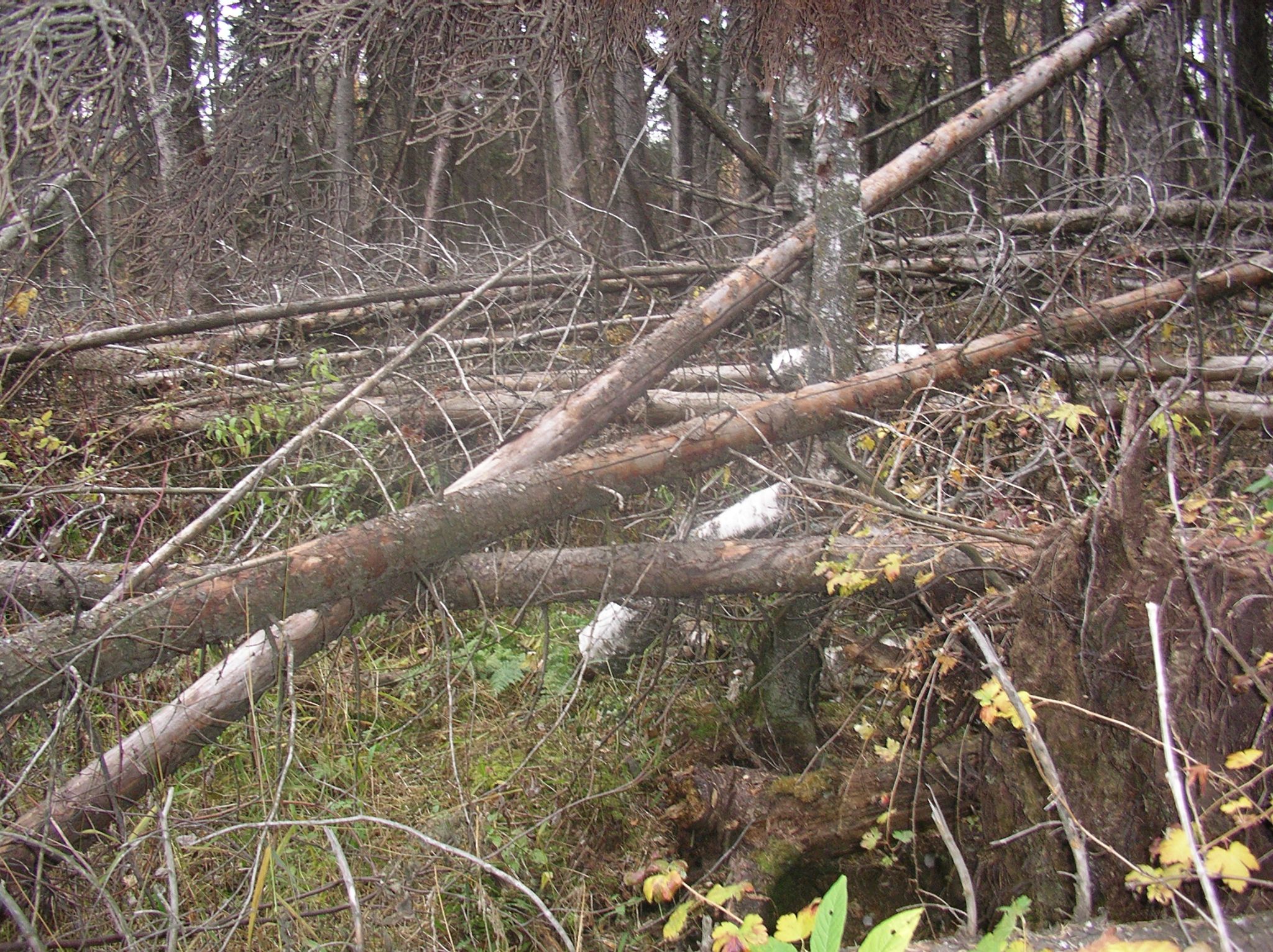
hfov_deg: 50.2
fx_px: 1359
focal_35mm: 37
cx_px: 636
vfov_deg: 38.6
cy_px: 476
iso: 100
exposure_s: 1/60
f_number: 2.8
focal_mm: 5.7
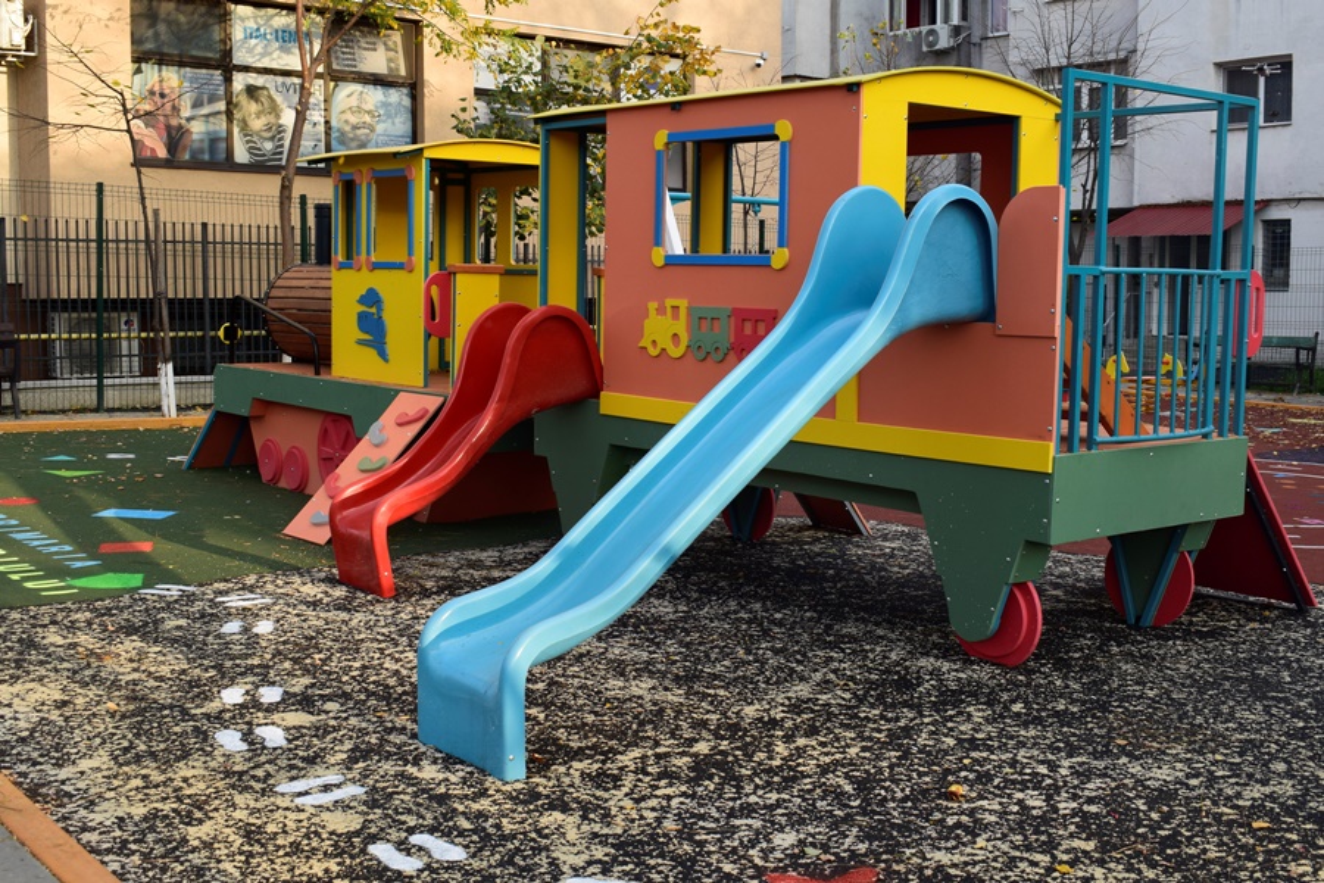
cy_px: 442
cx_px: 662
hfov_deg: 49.6
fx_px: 1434
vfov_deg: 34.2
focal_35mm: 39
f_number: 9
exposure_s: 1/160
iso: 400
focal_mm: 26
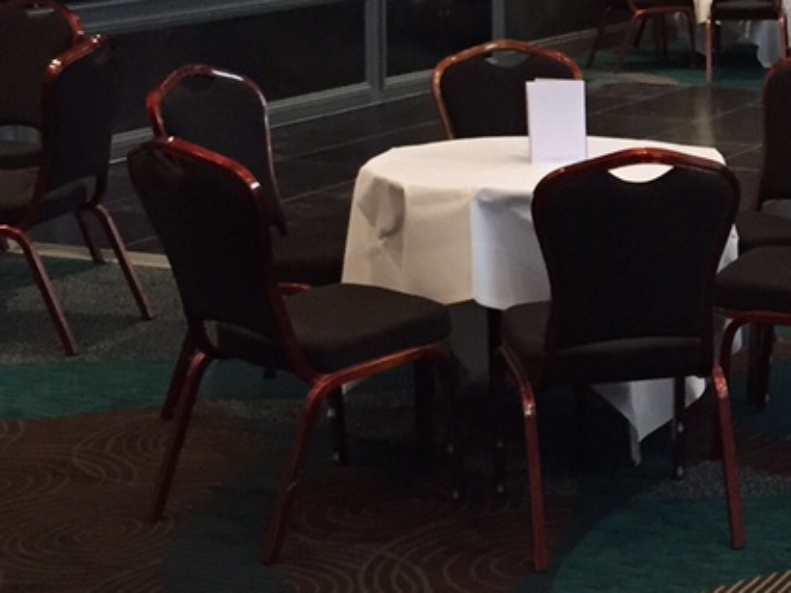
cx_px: 937
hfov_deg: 20.4
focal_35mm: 90
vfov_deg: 16.4
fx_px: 2057
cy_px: 178
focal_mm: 4.15
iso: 250
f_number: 2.2
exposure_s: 1/15
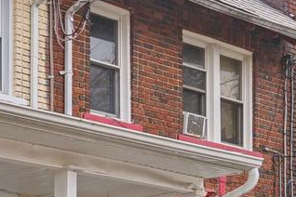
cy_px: 111
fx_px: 864
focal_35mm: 105
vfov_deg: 13.0
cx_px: -293
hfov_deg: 15.5
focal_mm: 15.5
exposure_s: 1/500
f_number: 4
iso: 125
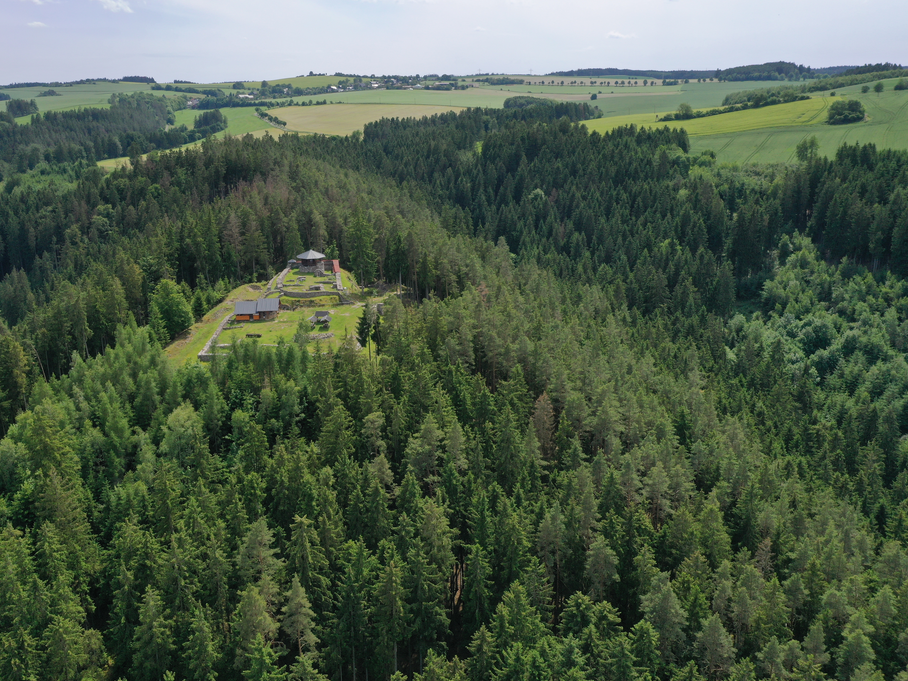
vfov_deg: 45.4
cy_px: 334
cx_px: 430
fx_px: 813
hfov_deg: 58.3
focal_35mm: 31
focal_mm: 10.26
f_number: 6.3
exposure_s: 1/500
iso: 100
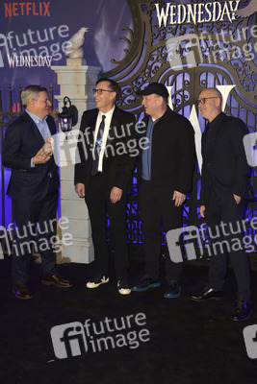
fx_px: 620
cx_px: 128
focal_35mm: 58
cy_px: 192
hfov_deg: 23.4
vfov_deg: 34.5
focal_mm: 58
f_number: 6.3
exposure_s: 1/250
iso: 800
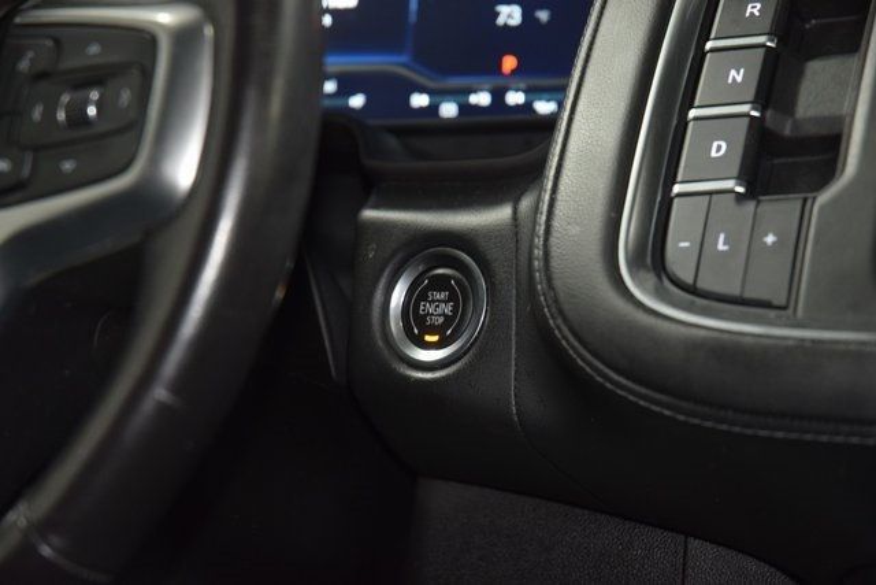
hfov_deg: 19.5
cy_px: 292
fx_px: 2555
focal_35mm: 105
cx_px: 438
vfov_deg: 13.0
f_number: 4.5
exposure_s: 1/40
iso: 1600
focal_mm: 70
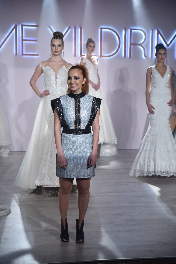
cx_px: 88
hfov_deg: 19.5
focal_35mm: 70
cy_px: 132
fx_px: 513
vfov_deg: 28.8
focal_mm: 70
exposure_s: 1/500
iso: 1600
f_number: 2.8
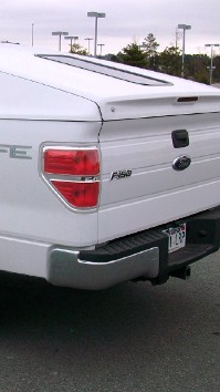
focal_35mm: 63
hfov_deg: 18.1
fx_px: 654
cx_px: -45
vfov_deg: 33.3
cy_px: 176
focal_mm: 5.7
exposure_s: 1/320
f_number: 2.8
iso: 64
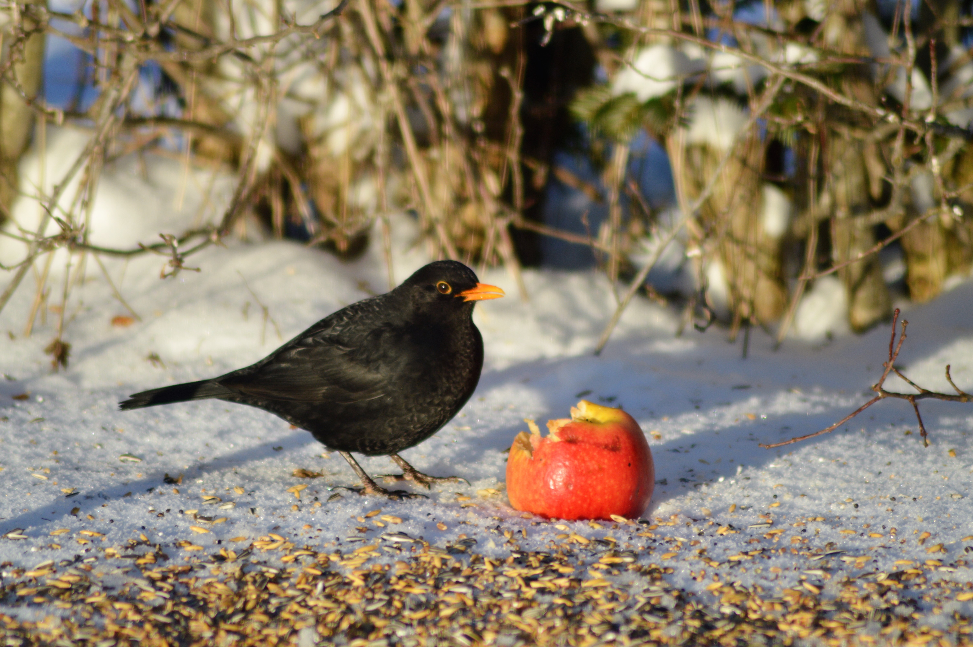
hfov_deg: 4.6
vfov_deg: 3.0
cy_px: 324
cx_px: 486
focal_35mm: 450
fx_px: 12152
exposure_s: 1/500
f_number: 5.6
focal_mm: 300
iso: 200
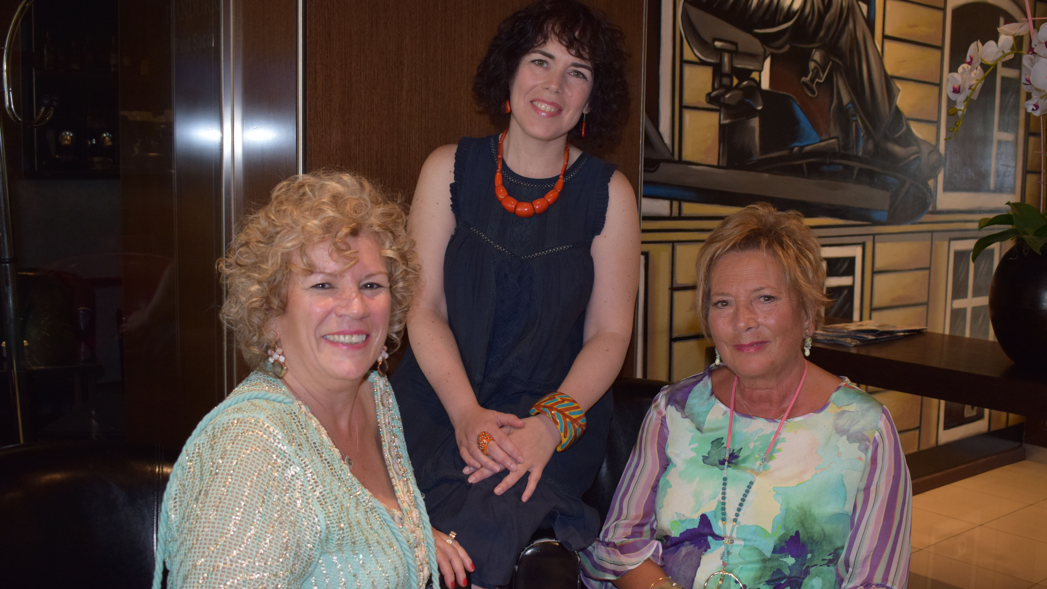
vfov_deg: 30.4
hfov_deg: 51.6
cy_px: 295
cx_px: 531
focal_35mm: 39
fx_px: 1083
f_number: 4.5
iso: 800
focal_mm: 24
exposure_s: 1/80
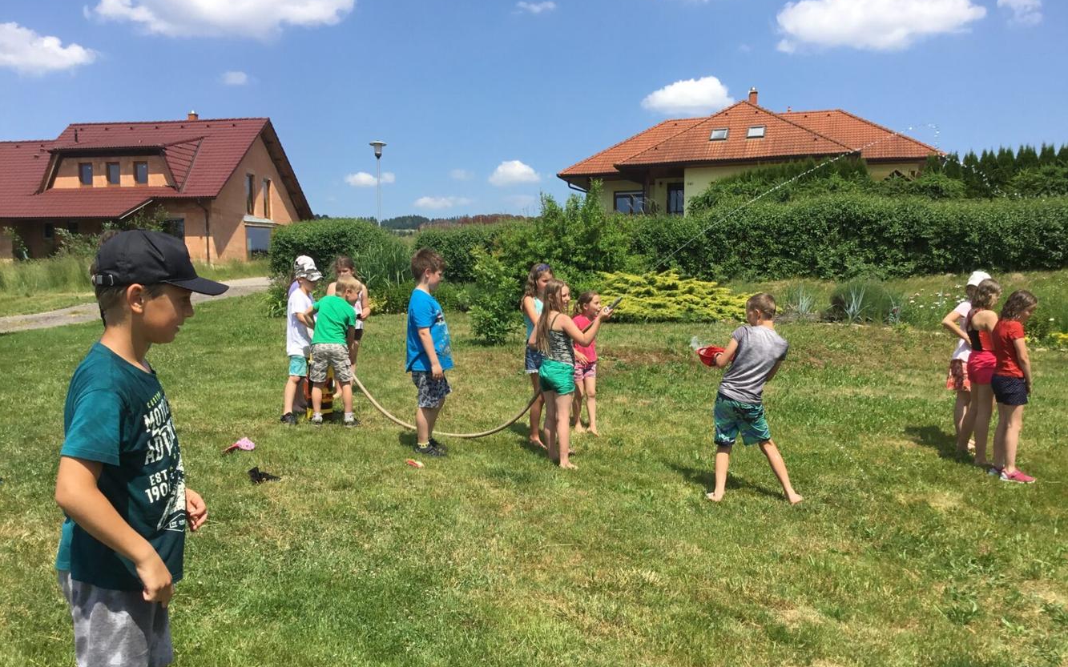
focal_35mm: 33
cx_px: 534
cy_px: 391
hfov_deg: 58.1
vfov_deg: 38.2
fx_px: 960
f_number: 2.4
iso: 25
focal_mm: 3.3
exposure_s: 1/1274
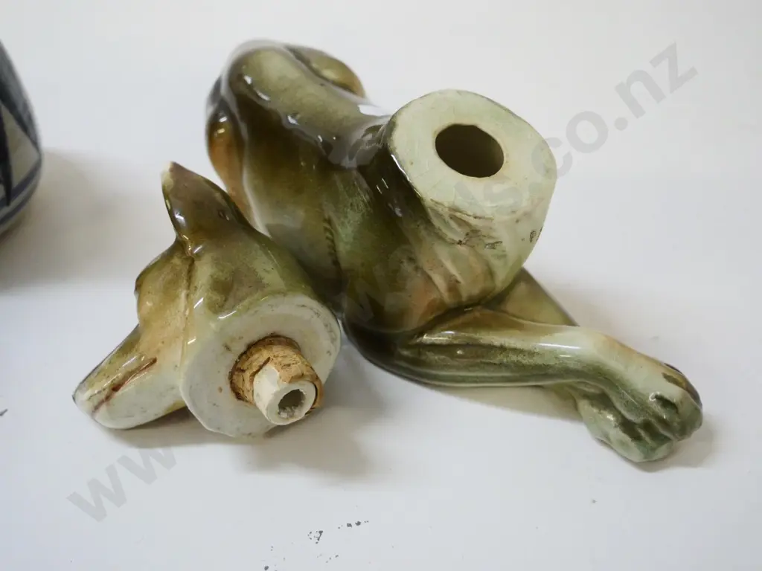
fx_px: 969
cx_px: 381
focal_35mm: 44
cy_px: 286
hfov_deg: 42.9
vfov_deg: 32.9
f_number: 4.6
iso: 3200
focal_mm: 22
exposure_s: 1/250
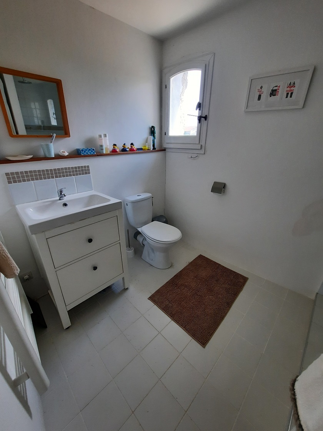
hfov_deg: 89.9
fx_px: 162
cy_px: 216
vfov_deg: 106.2
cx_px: 162
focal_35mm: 13
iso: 64
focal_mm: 1.74
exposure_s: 1/100
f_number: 2.2
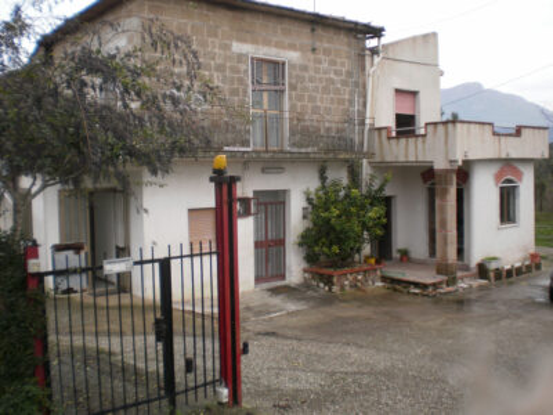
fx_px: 575
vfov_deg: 39.7
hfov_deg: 51.4
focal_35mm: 36
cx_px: 276
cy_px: 208
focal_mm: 6.3
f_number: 3.1
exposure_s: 1/320
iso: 100
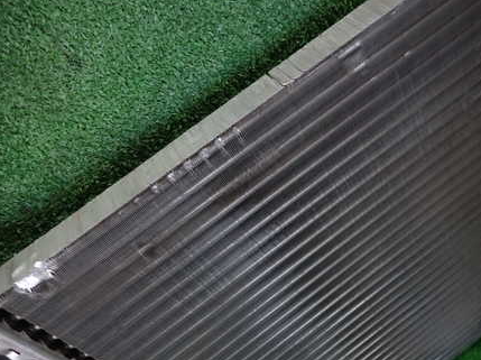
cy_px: 150
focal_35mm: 35
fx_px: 486
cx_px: 260
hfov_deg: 52.6
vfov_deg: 40.5
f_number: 2
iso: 160
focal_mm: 4.5
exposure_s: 1/60
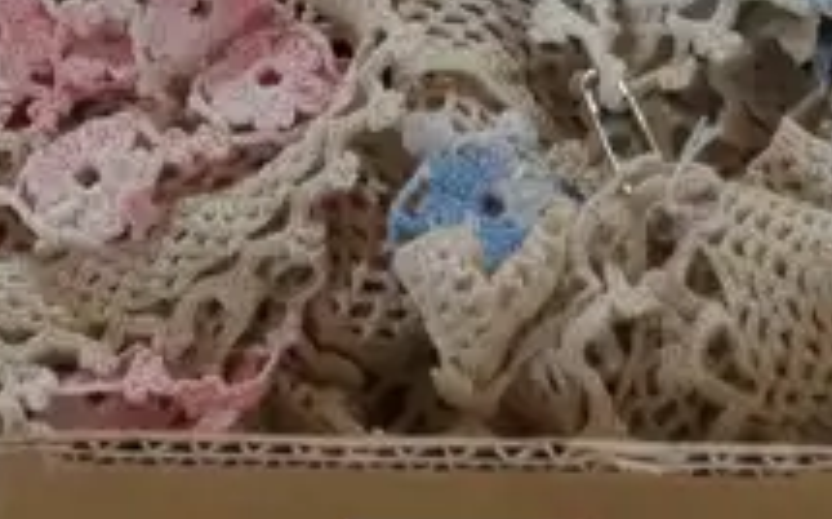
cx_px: 213
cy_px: -347
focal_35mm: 162
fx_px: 3670
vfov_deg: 7.9
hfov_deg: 12.9
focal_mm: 16
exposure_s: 1/60
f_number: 3.6
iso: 2500
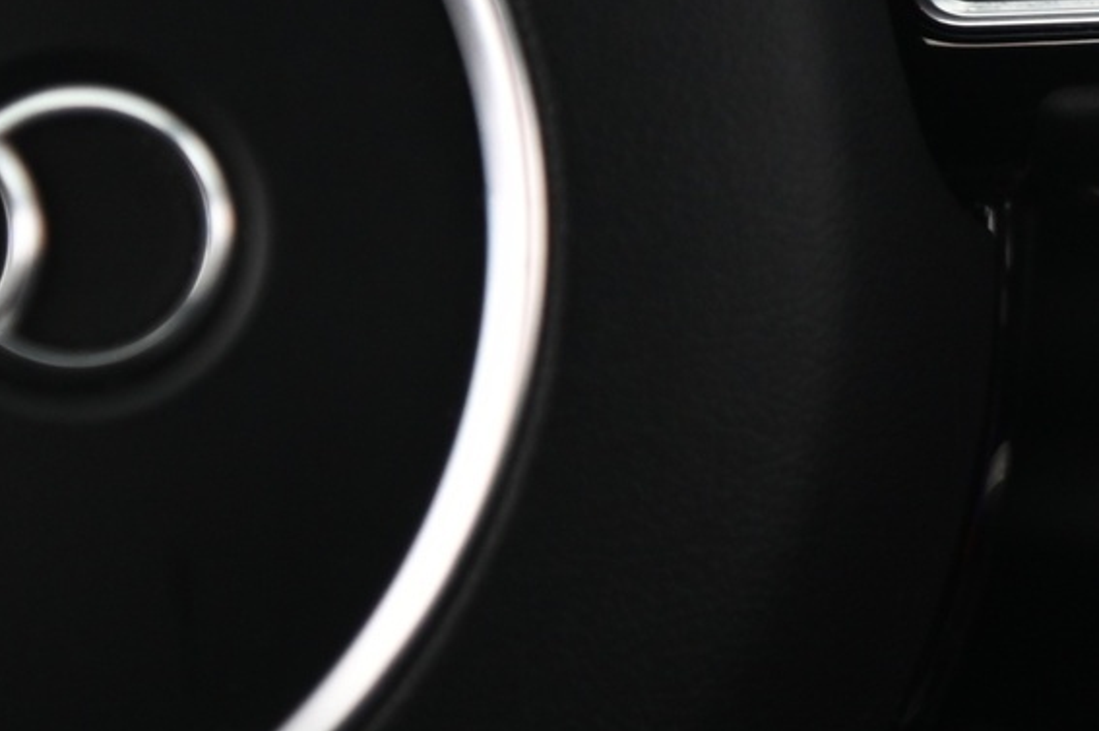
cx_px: 1303
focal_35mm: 344
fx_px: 10492
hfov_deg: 6.0
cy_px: -143
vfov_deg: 4.0
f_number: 4
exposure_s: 1/15
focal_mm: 120
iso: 2000
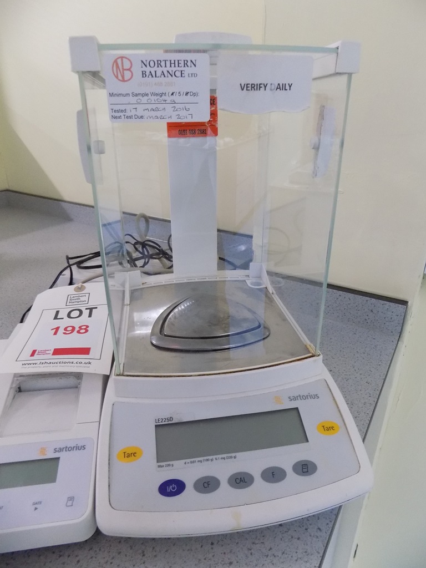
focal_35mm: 23
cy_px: 284
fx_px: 377
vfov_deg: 73.9
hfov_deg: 58.9
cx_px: 213
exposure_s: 1/25
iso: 400
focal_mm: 4
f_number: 3.1
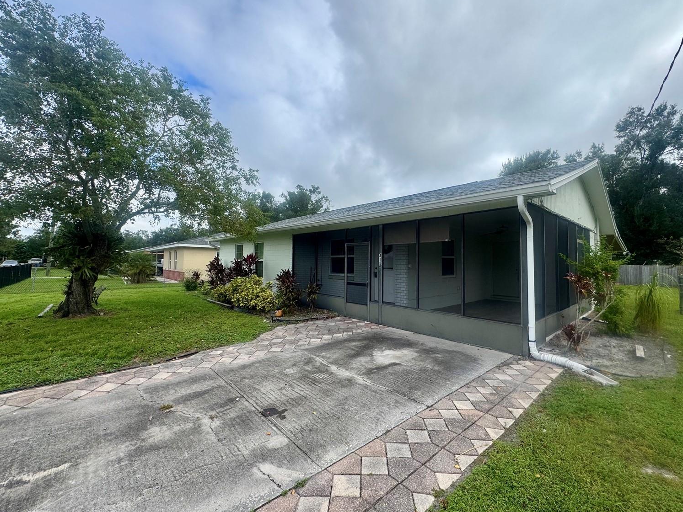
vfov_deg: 81.7
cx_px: 358
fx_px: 296
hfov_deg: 98.1
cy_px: 249
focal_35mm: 15
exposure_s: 1/1094
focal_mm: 2.22
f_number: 2.2
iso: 40
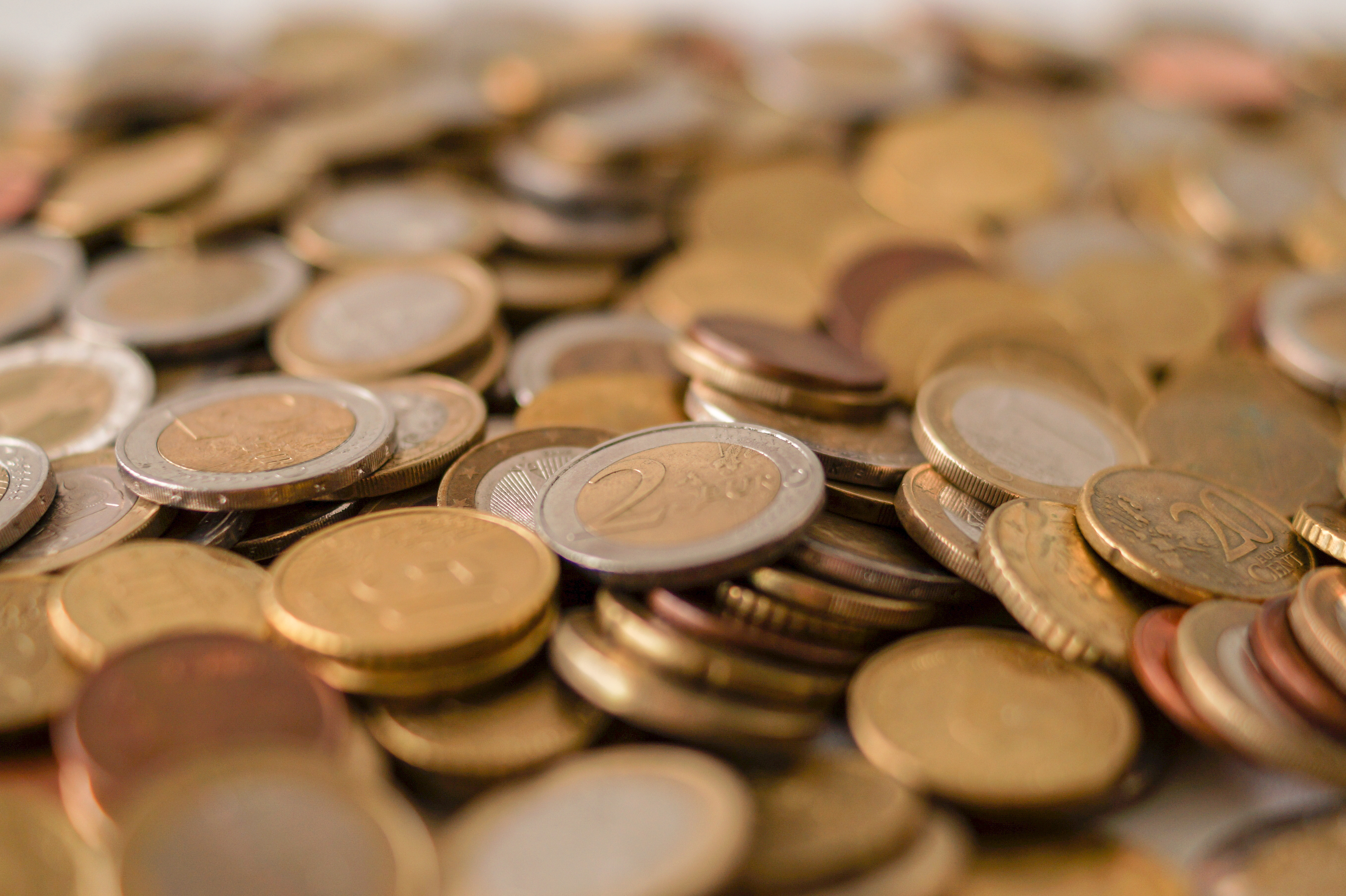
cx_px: 673
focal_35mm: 52
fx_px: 1962
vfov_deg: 25.7
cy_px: 448
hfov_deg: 37.9
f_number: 2.2
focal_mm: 35
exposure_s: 1/320
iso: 100
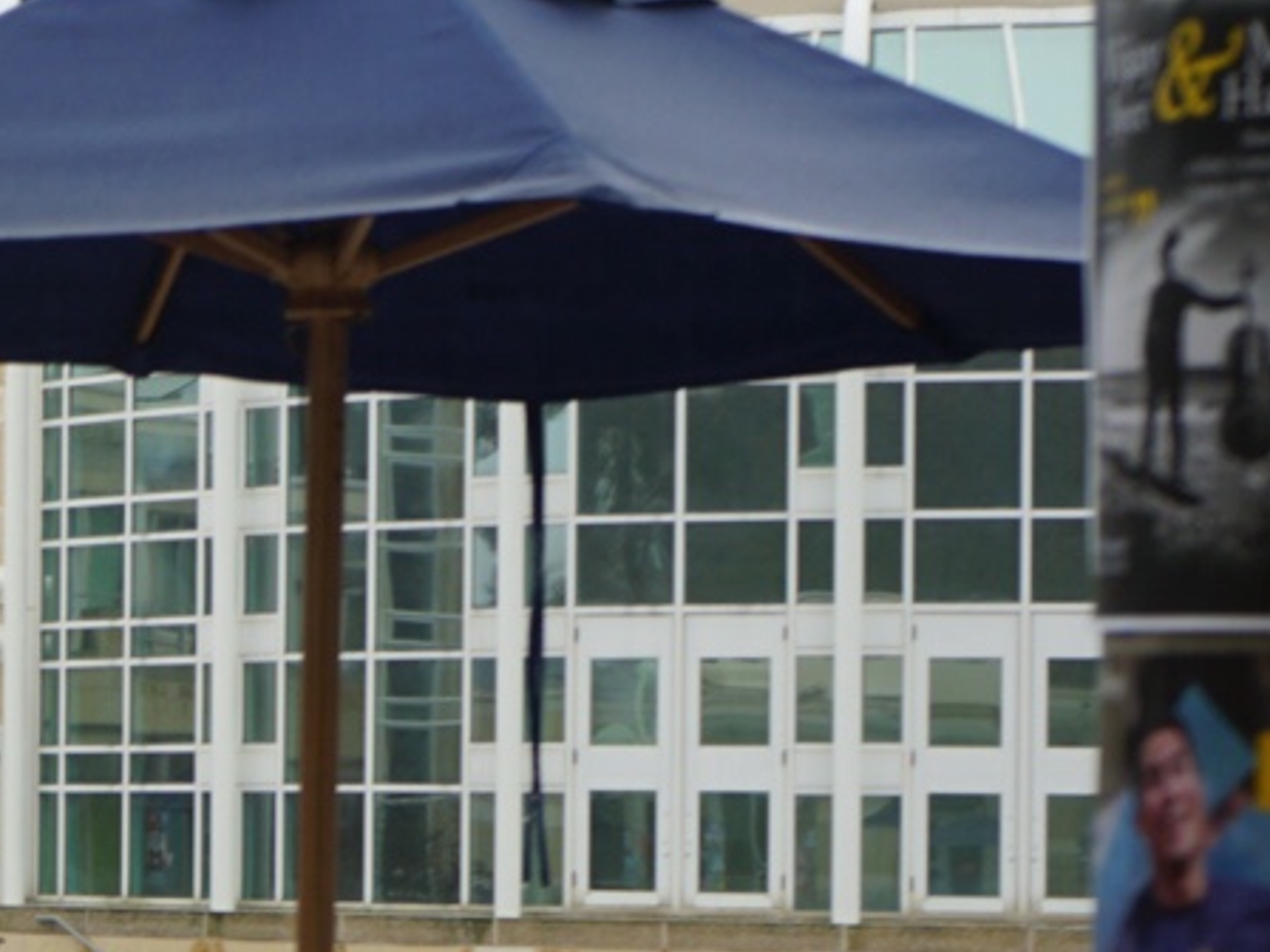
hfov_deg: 13.5
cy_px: 790
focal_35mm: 132
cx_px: -987
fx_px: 4843
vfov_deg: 11.2
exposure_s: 1/80
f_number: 7.1
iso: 100
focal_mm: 38
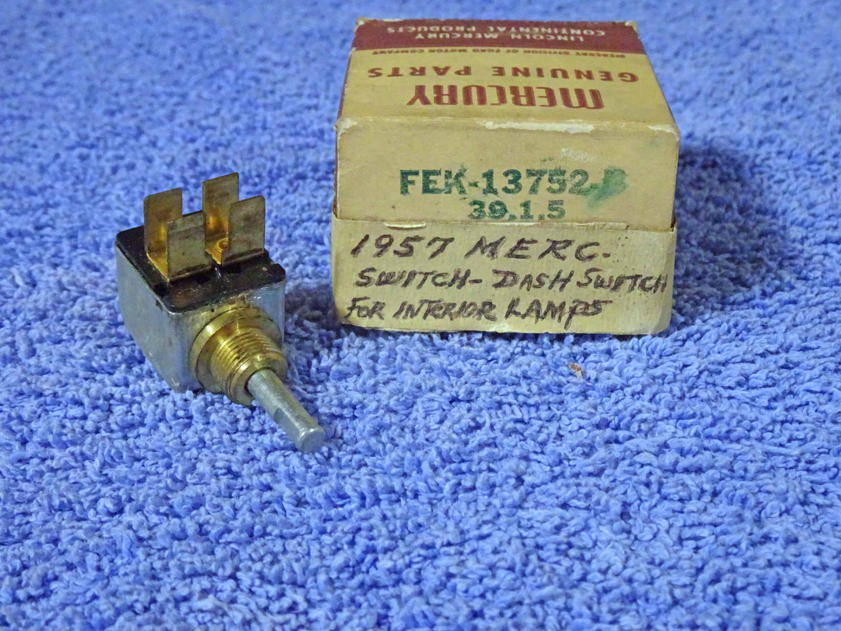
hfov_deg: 33.2
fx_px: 1409
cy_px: 316
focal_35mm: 58
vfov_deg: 25.2
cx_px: 420
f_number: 4.5
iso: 1600
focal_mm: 9.87
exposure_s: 1/40
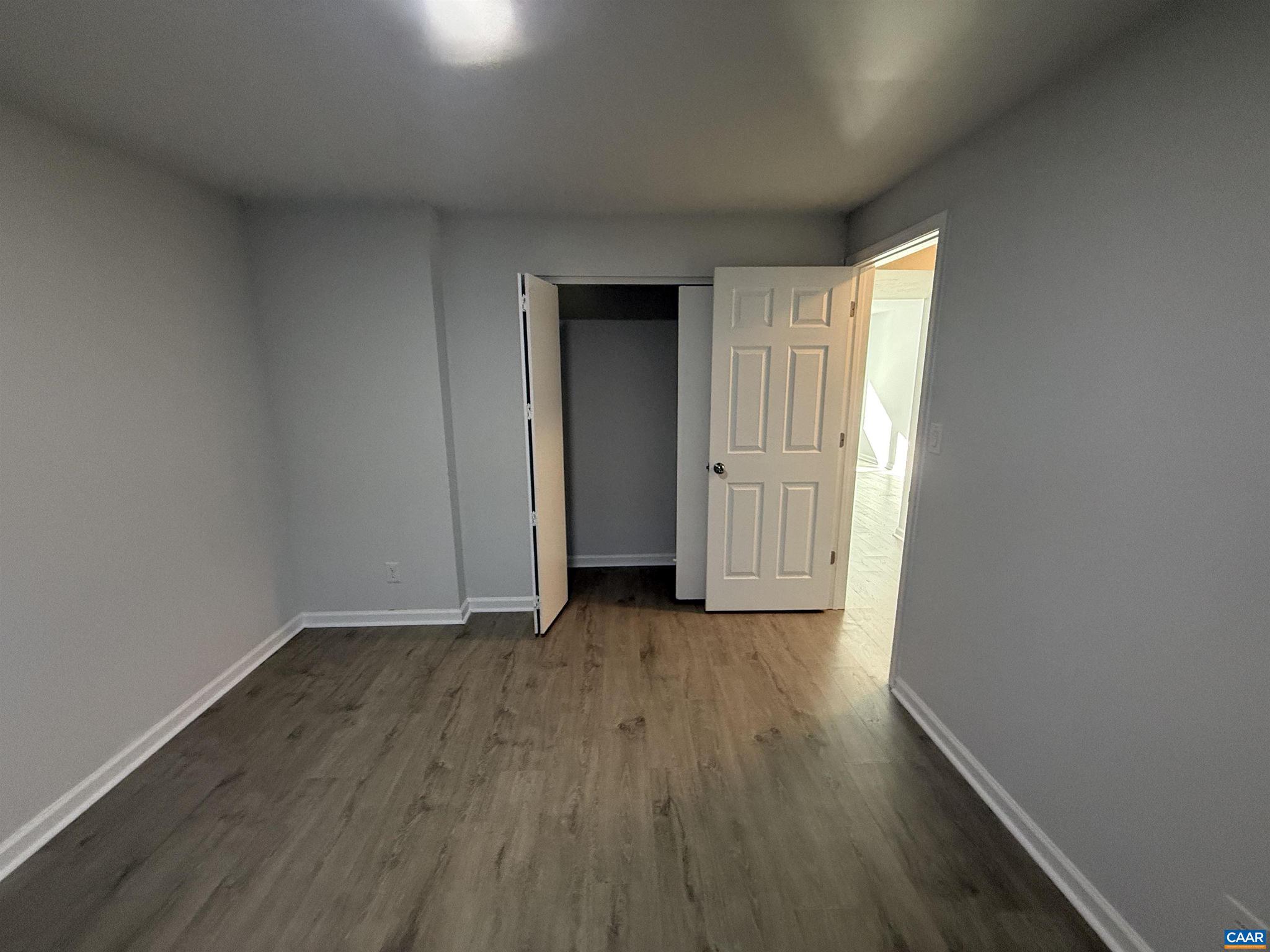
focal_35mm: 14
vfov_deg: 85.7
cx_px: 635
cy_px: 476
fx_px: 514
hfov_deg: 102.1
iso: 400
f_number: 2.2
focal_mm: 2.22
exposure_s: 1/120
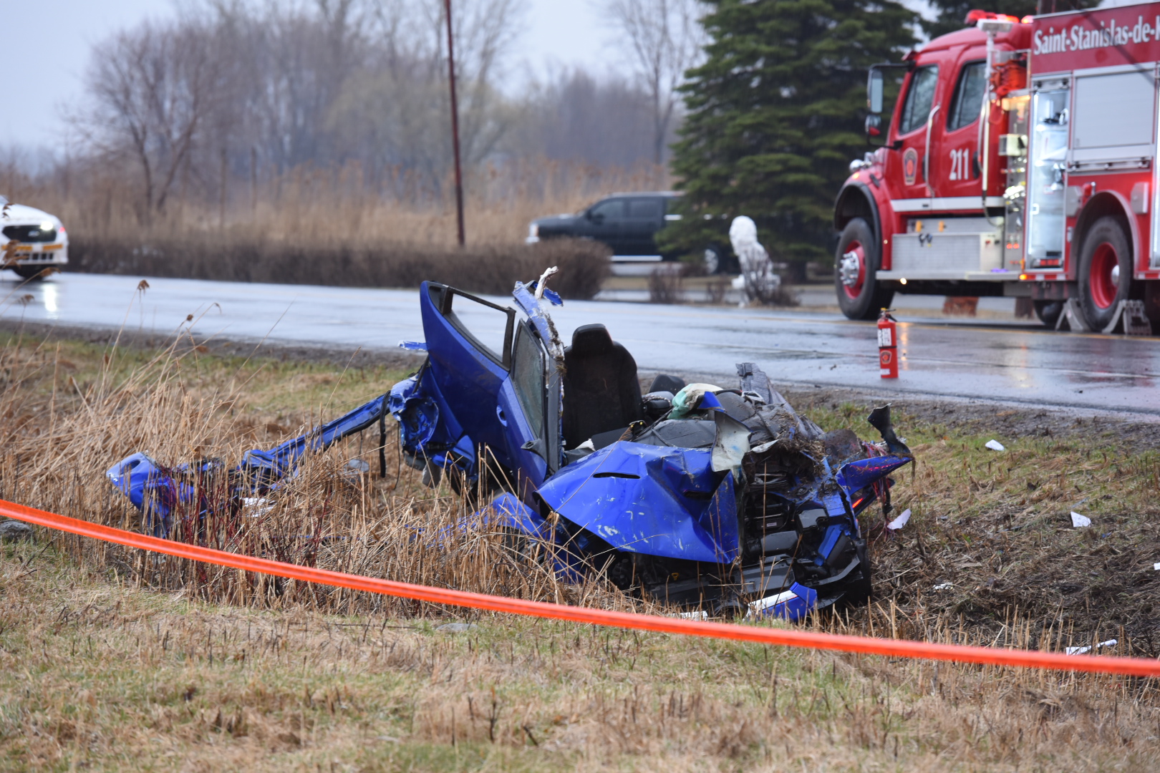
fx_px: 5477
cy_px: 386
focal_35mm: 170
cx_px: 580
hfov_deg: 12.1
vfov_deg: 8.1
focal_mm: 170
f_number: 4.5
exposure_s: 1/40
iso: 800
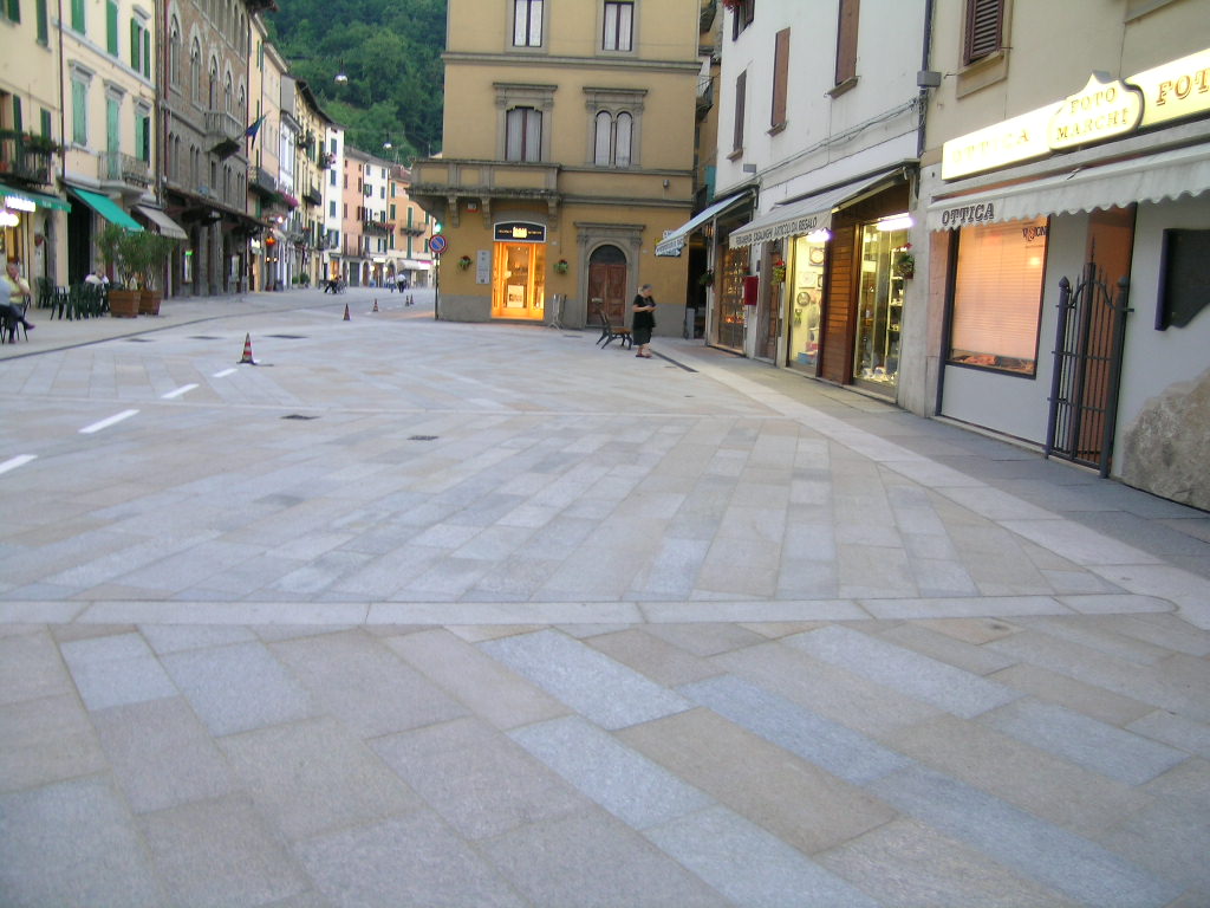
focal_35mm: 28
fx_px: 979
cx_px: 605
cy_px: 454
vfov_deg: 49.7
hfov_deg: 63.4
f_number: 2.8
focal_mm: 5.8
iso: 50
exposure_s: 1/8.1
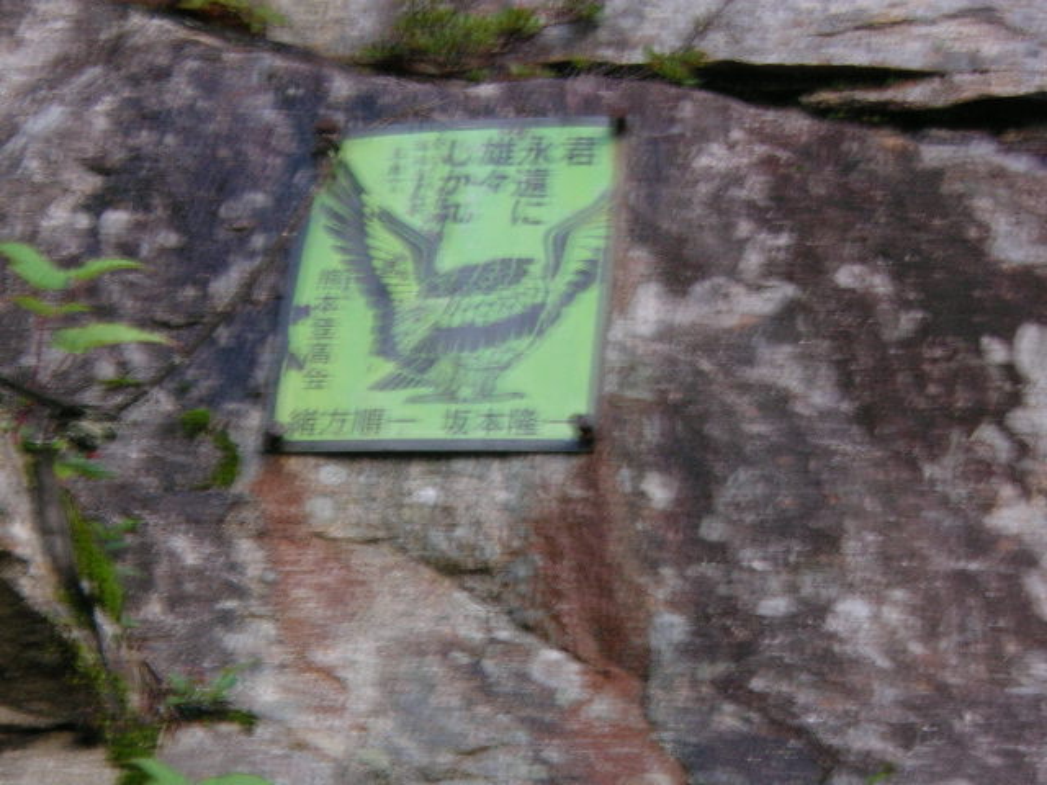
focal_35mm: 104
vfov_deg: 14.2
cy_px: 392
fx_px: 3146
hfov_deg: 18.9
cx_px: 524
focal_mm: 16
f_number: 3.9
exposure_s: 1/5
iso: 100
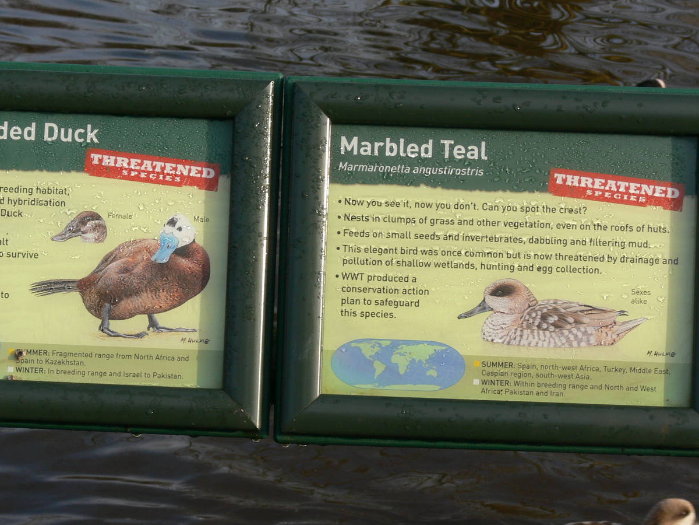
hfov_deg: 14.5
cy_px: 223
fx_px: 2746
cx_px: 249
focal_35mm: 136
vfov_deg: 10.9
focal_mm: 21.7
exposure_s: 1/125
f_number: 5.6
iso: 80
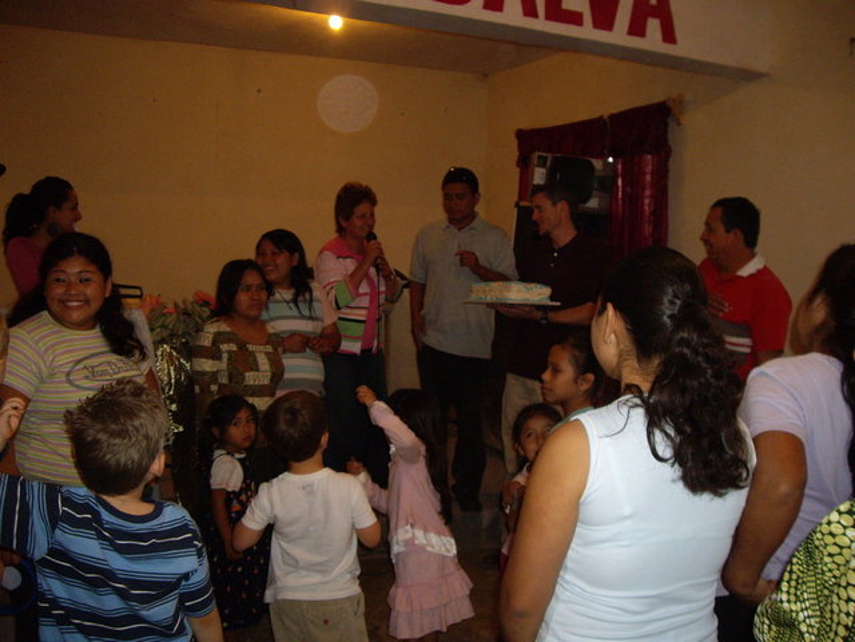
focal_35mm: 38
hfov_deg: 49.0
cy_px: 321
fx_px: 939
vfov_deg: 37.7
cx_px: 428
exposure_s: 1/40
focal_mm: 6.2
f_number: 2.7
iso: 200
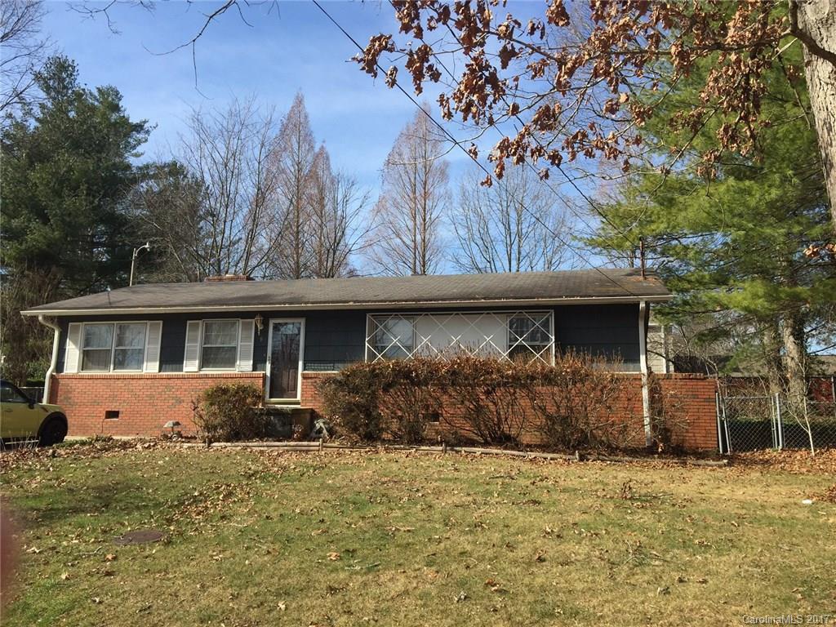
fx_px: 700
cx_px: 418
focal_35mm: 29
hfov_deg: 61.7
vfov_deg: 48.2
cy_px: 314
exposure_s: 1/1319
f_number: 2.2
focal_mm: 4.15
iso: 32
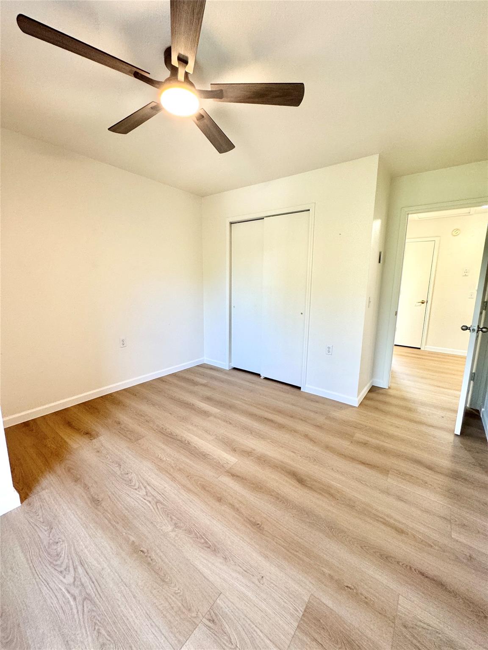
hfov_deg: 85.7
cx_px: 244
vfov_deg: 102.1
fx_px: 263
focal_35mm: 14
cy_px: 325
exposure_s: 1/99
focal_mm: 2.22
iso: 200
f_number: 2.2
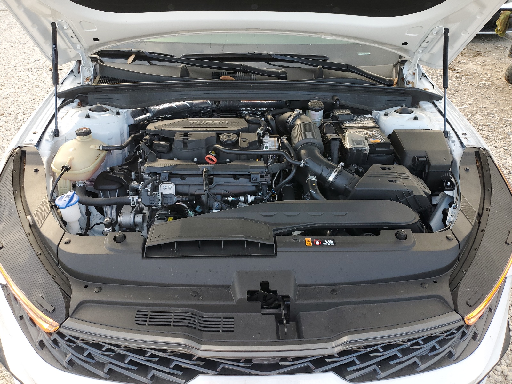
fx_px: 385
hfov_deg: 67.3
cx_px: 256
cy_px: 192
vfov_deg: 53.1
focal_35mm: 26
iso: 50
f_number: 1.5
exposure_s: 1/217
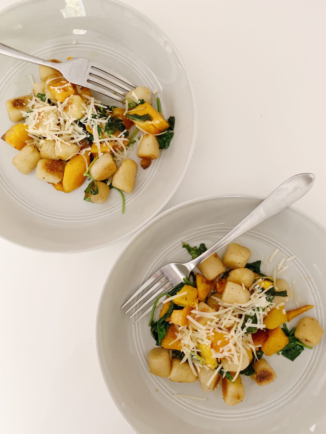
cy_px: 217
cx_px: 163
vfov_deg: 67.3
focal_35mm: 26
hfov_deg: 53.1
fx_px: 326
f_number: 1.8
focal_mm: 4.25
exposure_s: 1/31
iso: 640
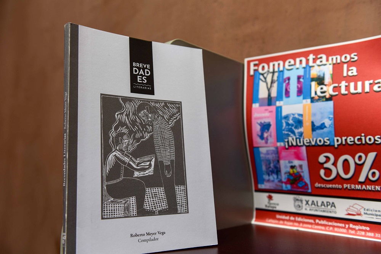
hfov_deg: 54.4
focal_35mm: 35
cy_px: 127
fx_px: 370
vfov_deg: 37.9
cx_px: 190
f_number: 4.5
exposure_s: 1/80
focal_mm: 35
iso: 100
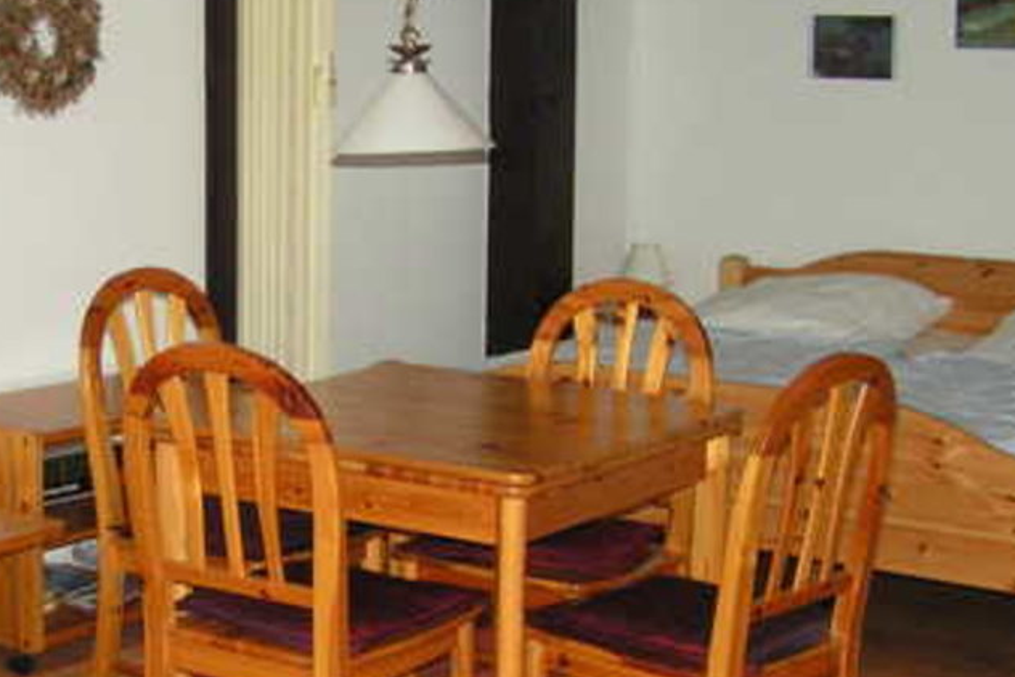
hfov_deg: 26.7
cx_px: 289
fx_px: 2115
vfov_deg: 18.2
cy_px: 364
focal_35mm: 75
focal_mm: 6.3
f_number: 2.8
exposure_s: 1/40
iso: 200
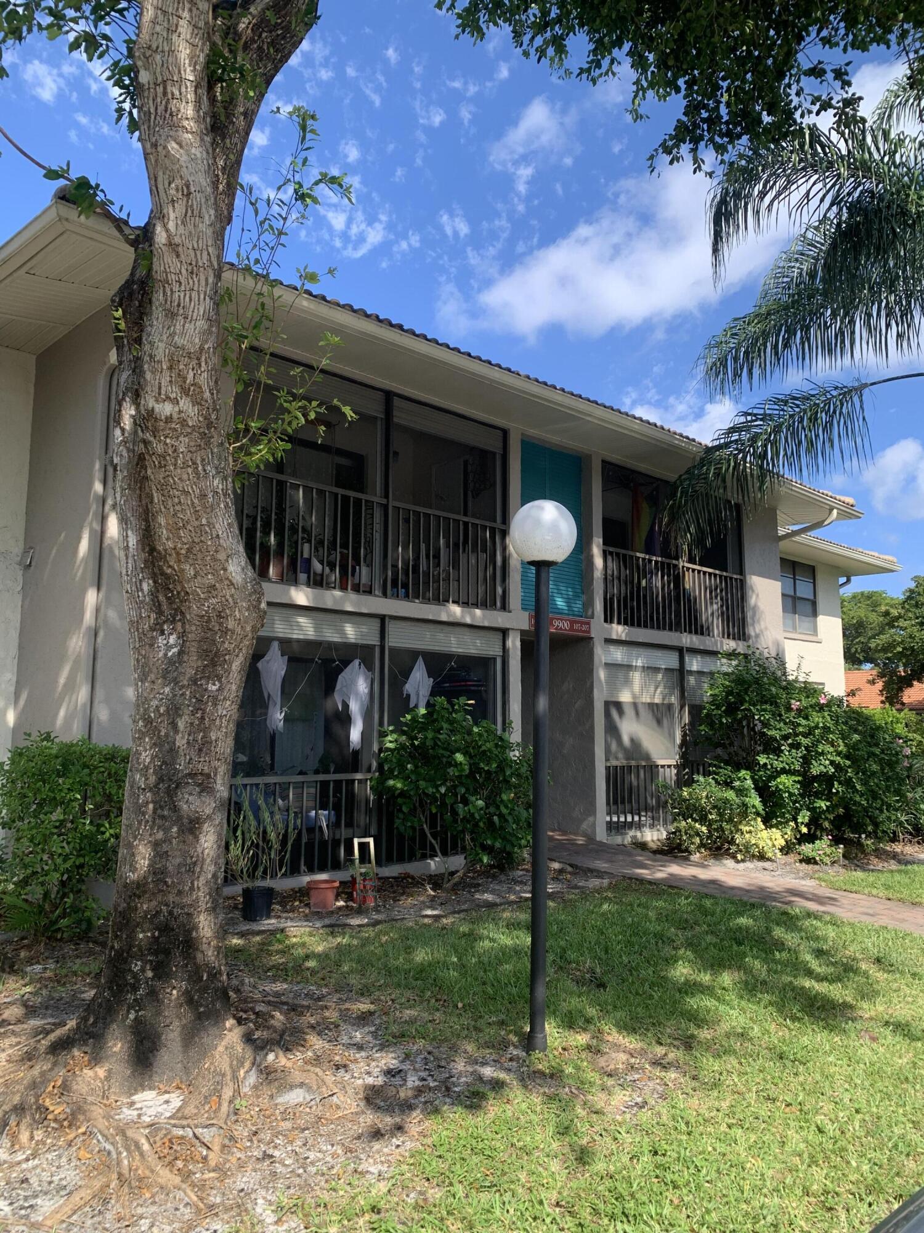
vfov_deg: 67.3
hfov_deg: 53.1
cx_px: 462
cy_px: 616
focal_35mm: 26
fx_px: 925
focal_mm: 4.25
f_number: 1.8
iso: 25
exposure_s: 1/962
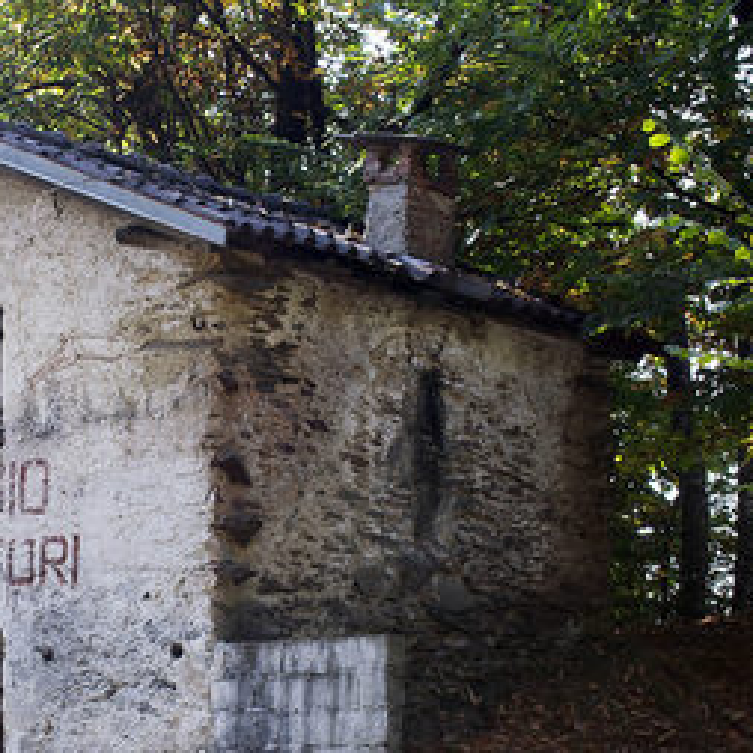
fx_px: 2609
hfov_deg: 16.2
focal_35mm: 106
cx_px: 71
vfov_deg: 16.3
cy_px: 563
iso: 125
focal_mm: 35
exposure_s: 1/25
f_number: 10
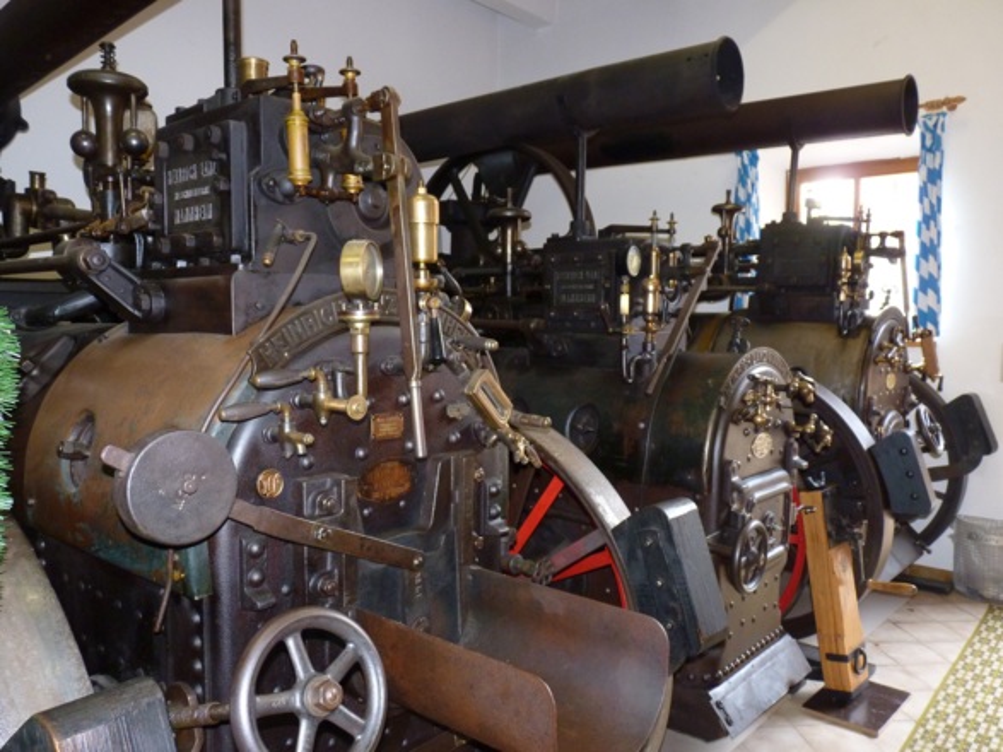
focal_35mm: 27
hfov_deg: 65.3
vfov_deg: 51.3
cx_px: 502
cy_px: 376
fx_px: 782
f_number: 2.8
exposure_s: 1/30
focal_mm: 4.8
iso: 250
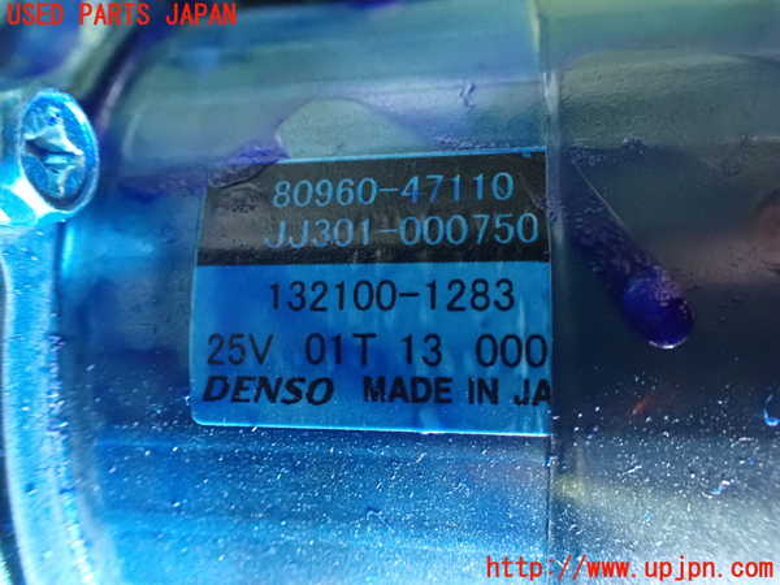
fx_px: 676
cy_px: 292
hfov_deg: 60.0
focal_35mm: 30
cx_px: 390
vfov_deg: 46.8
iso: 1600
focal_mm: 5.4
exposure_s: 1/15
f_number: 2.3
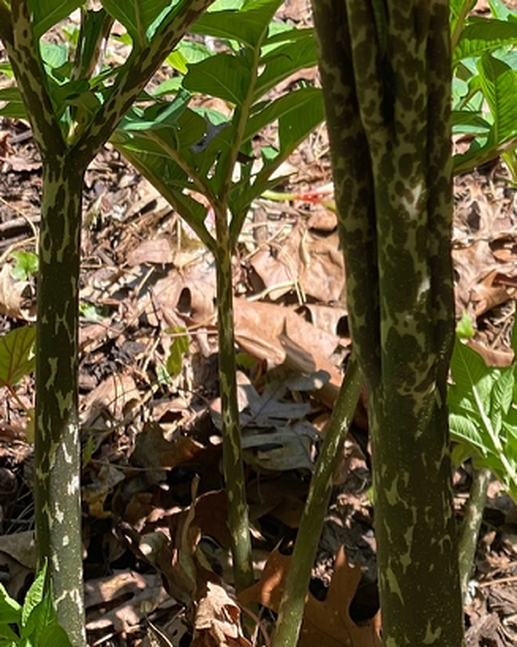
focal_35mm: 127
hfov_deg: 11.9
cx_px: 585
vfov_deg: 15.1
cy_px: 147
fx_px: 2430
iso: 20
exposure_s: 1/285
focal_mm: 6
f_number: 2
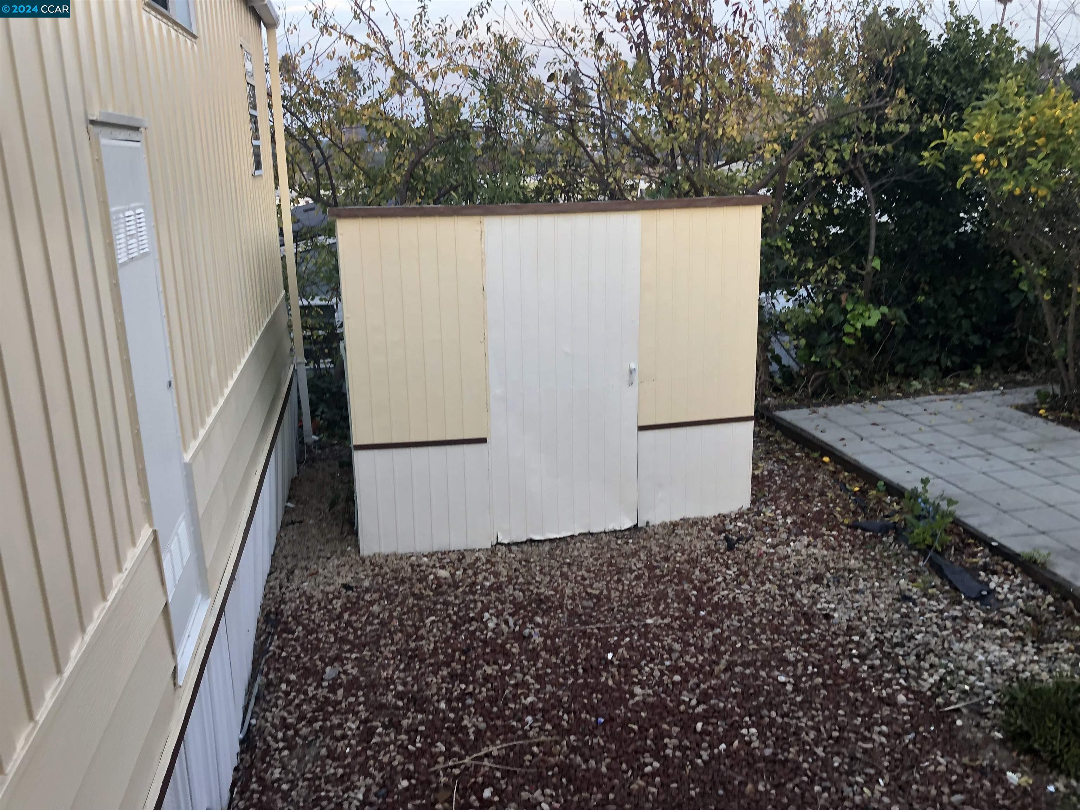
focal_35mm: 28
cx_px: 540
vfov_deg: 49.7
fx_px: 874
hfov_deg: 63.4
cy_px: 405
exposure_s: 1/120
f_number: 1.8
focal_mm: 3.99
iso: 40
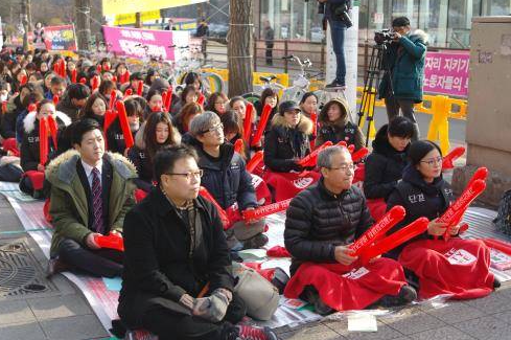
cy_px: 171
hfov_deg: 42.0
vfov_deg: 28.6
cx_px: 254
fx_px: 666
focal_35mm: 47
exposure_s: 1/640
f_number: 2
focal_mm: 30
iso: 100
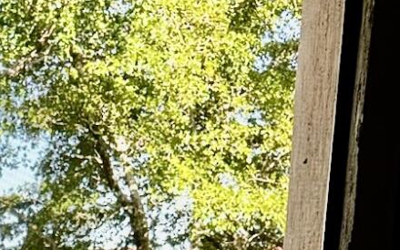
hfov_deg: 15.8
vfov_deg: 9.8
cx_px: -280
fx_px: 1264
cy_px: 619
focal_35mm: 116
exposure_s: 1/401
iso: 80
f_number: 1.78
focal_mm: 6.86
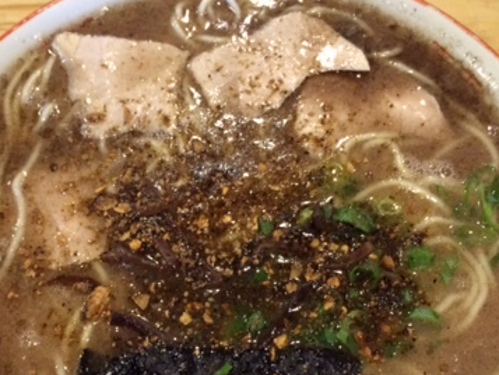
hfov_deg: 36.7
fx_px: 750
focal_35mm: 52
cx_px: 211
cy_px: 277
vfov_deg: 27.7
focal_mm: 4.15
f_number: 2.2
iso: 320
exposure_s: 1/30
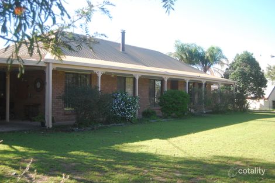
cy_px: 92
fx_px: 344
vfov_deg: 29.8
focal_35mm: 45
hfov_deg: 43.6
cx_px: 138
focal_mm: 30
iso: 200
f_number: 4.2
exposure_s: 1/250
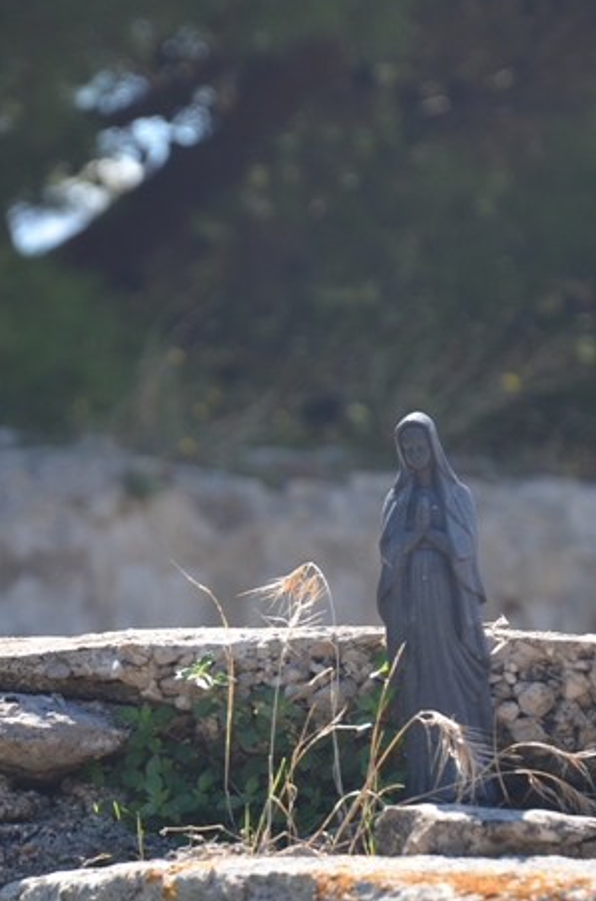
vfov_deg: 7.4
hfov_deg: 4.9
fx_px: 6963
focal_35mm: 279
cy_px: 470
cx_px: 265
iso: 200
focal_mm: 105
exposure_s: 1/125
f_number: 5.6
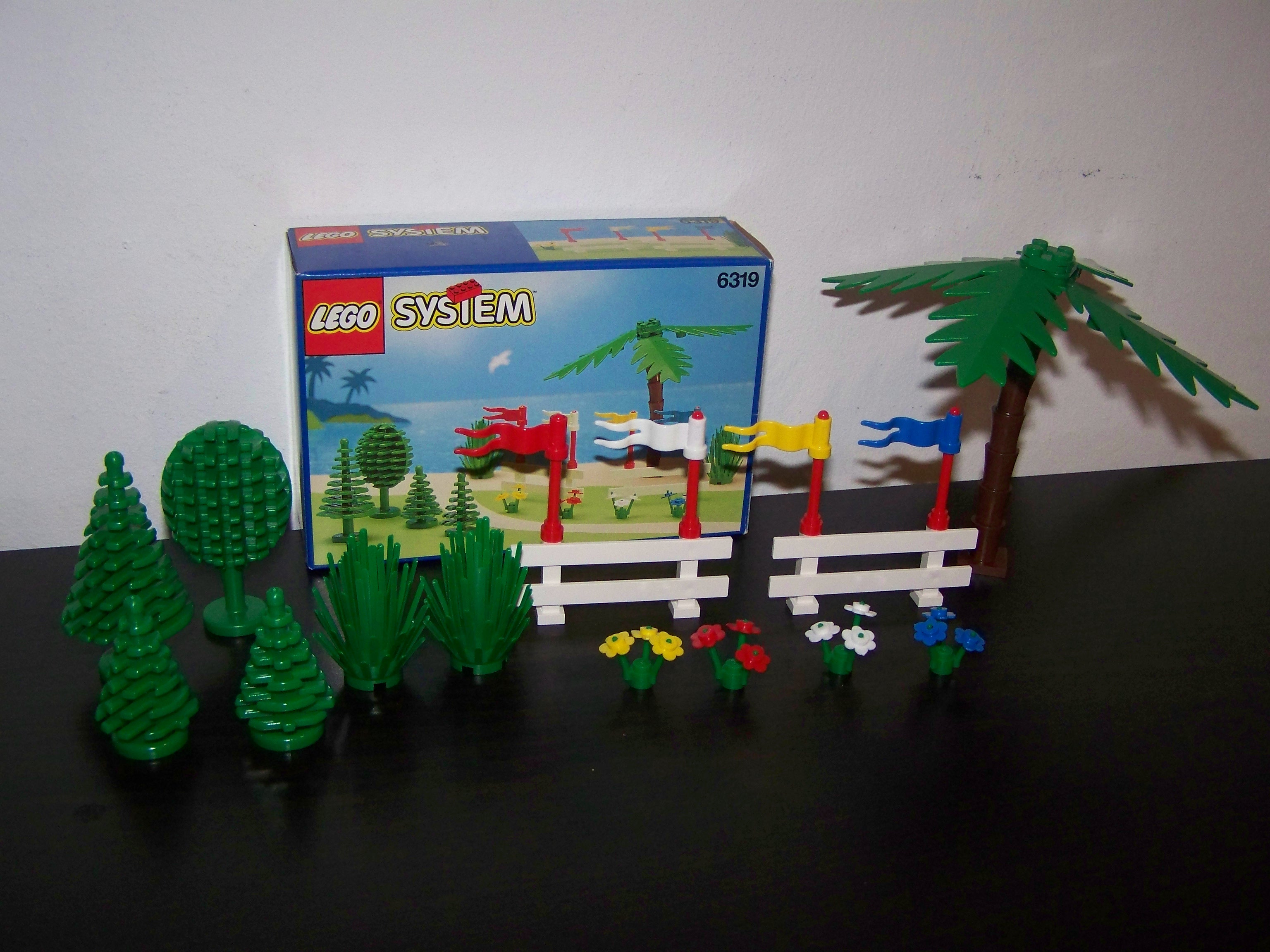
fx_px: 1394
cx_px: 635
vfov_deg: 37.7
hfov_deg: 49.0
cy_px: 476
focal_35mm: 38
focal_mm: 6.3
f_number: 2.8
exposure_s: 1/30
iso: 200
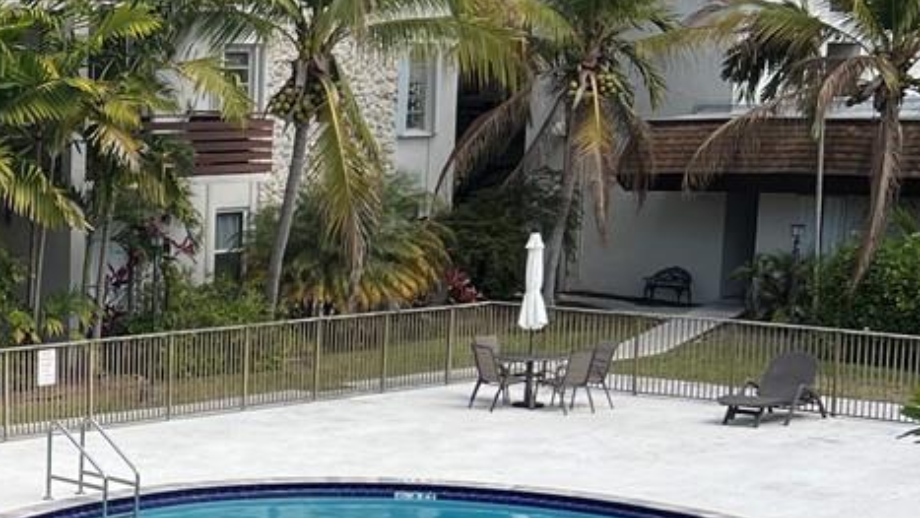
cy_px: 516
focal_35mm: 97
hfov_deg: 20.8
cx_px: -122
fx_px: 2367
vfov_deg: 12.3
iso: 50
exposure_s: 1/2841
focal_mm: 5.7
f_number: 1.5
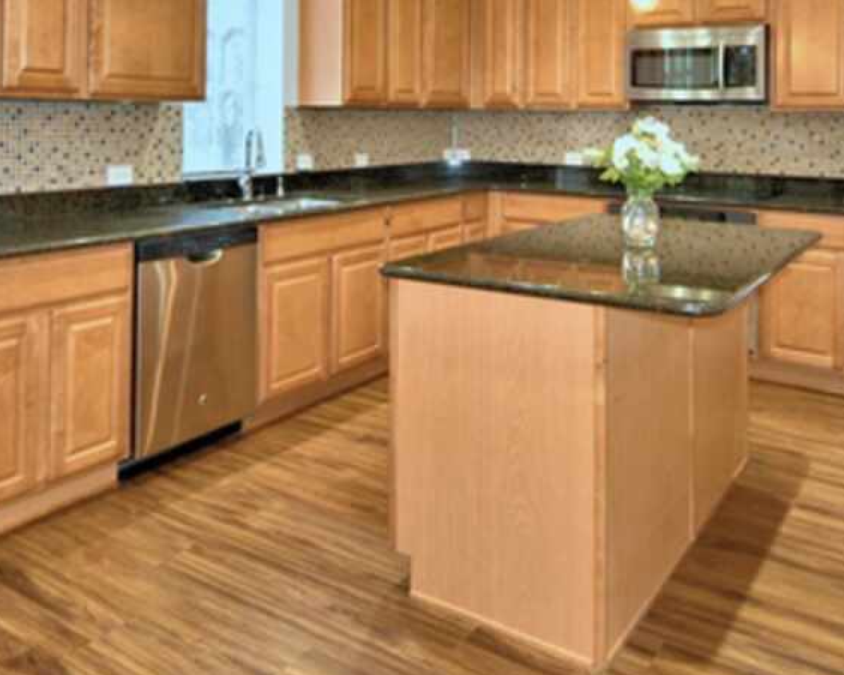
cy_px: 108
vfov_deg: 43.0
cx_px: 399
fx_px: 799
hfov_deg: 55.6
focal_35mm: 32
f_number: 4.5
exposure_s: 1/30
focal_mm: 10
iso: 200
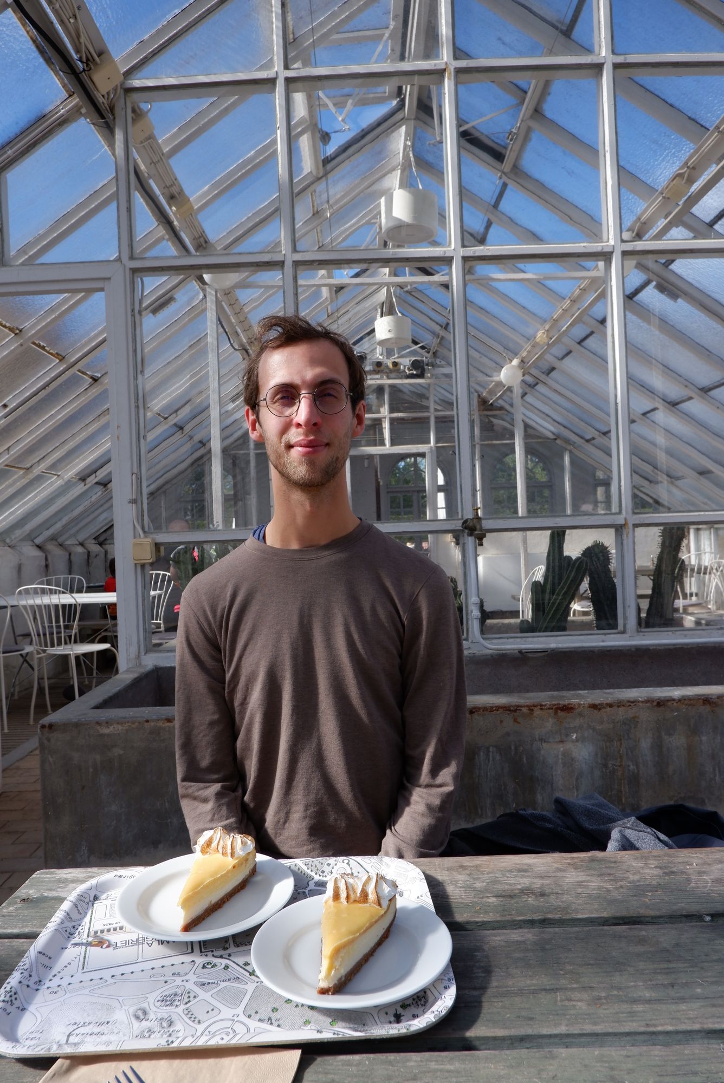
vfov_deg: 76.1
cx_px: 362
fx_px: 693
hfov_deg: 55.2
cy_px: 542
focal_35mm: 23
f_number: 8
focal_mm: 15
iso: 400
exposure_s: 1/750
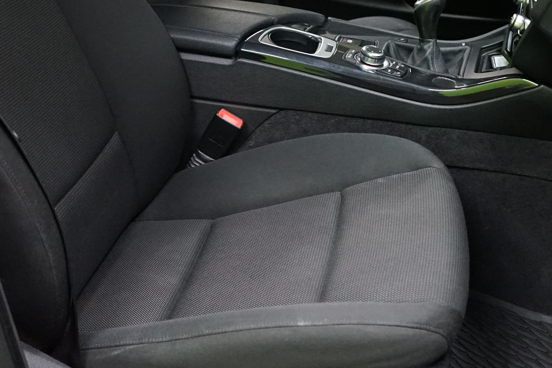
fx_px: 859
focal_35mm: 56
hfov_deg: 35.5
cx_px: 327
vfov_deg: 23.8
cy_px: 76
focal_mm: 28
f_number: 3.5
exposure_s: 1/160
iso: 5000
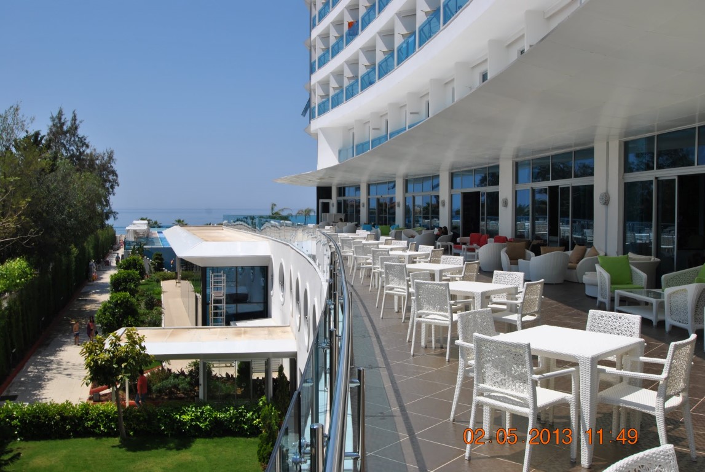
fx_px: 706
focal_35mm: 36
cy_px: 236
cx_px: 352
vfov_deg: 37.0
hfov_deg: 53.1
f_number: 9
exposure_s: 1/320
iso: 100
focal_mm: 24
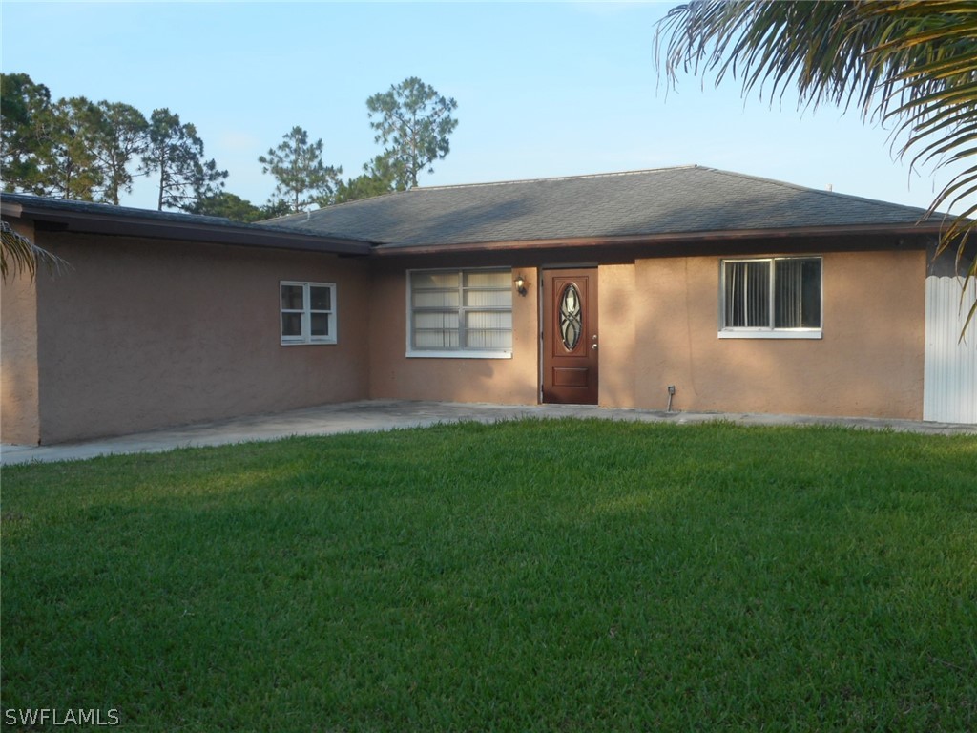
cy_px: 366
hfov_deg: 47.9
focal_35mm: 39
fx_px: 1101
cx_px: 488
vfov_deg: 36.8
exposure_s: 1/160
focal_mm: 6.9
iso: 80
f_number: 4.5
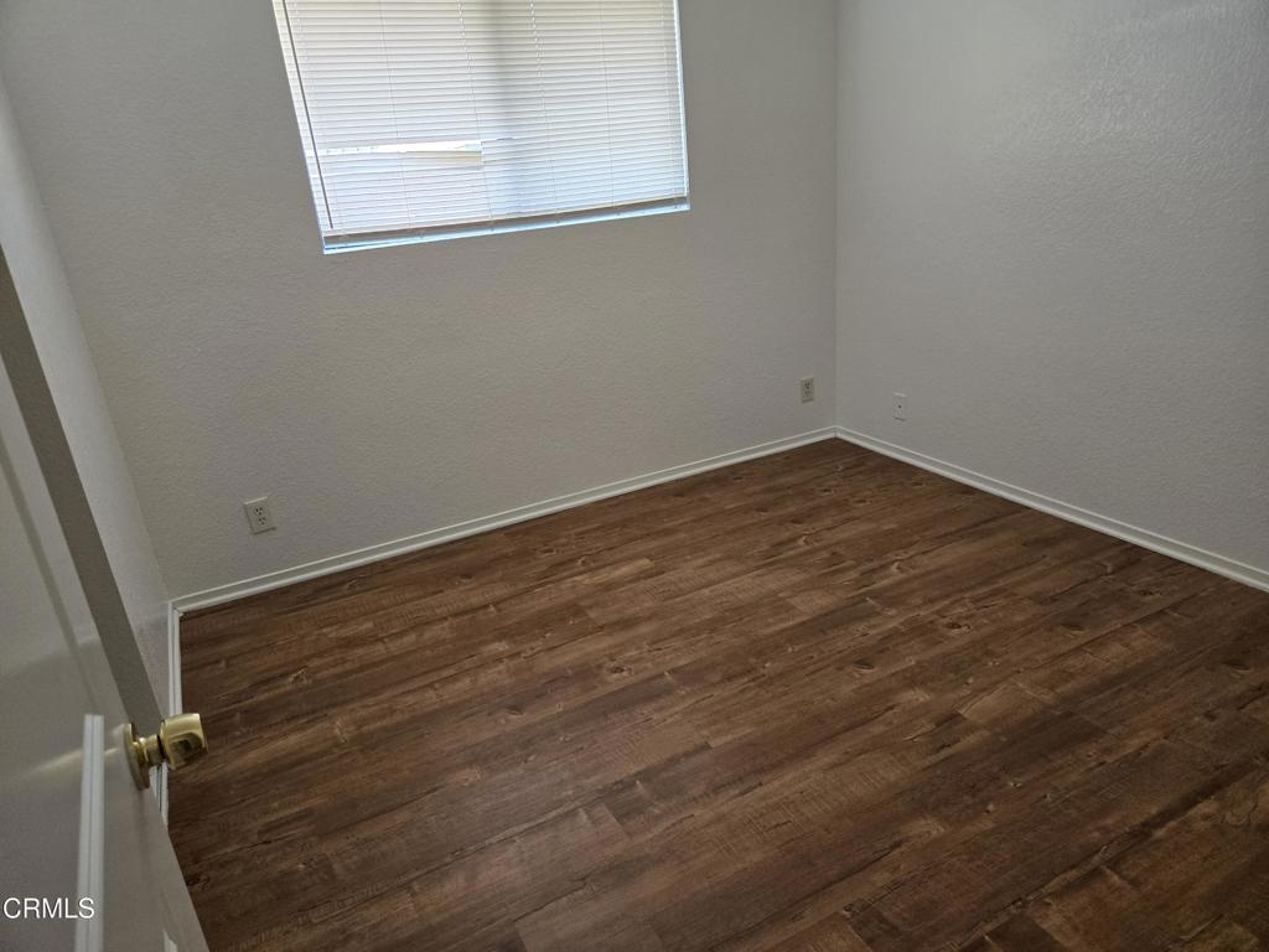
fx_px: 843
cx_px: 634
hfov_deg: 73.9
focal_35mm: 23
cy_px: 476
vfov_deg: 58.9
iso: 200
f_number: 1.8
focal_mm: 5.4
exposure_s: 1/180
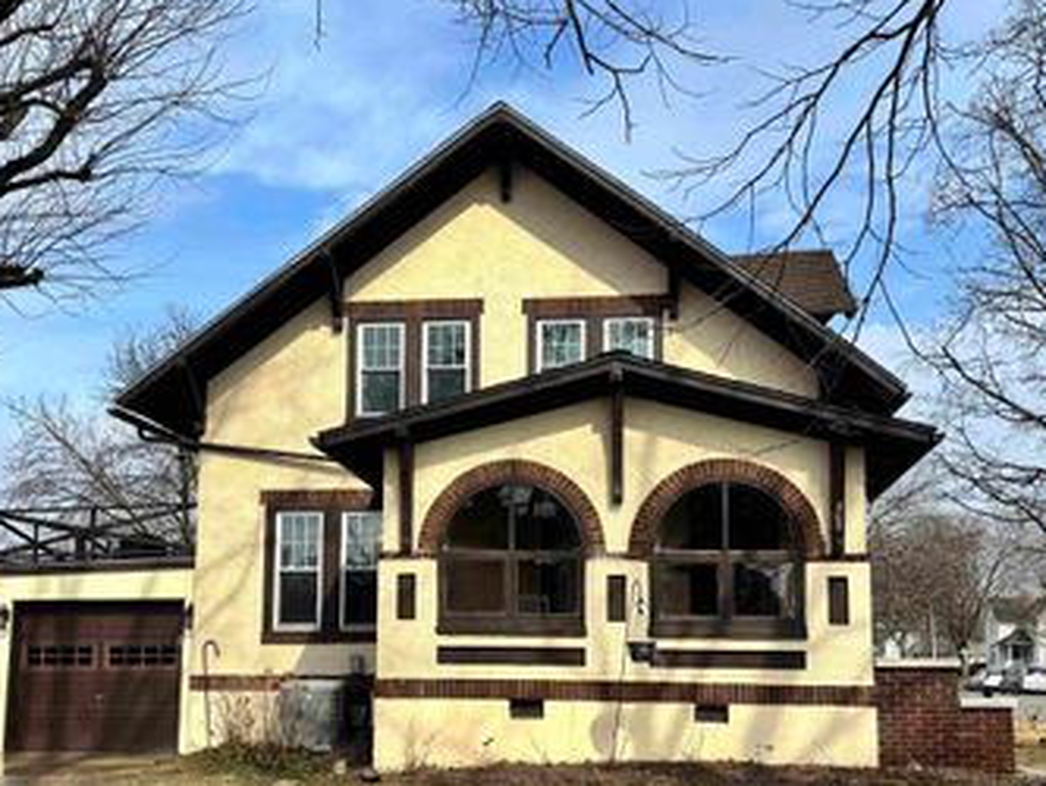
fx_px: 1179
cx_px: 512
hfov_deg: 47.8
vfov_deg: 36.4
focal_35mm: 39
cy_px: 530
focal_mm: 5.96
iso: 50
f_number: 1.6
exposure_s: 1/3534
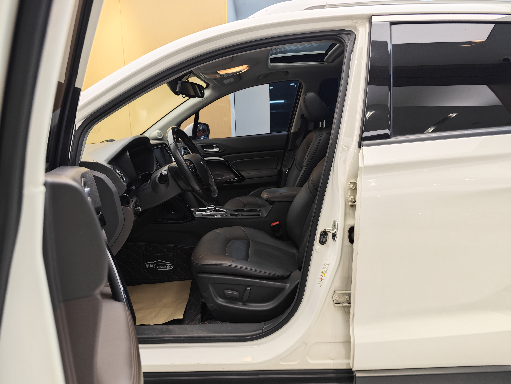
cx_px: 256
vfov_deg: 58.9
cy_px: 192
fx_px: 340
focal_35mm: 23
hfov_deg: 73.9
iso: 500
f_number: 1.9
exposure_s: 1/50
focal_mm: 8.7
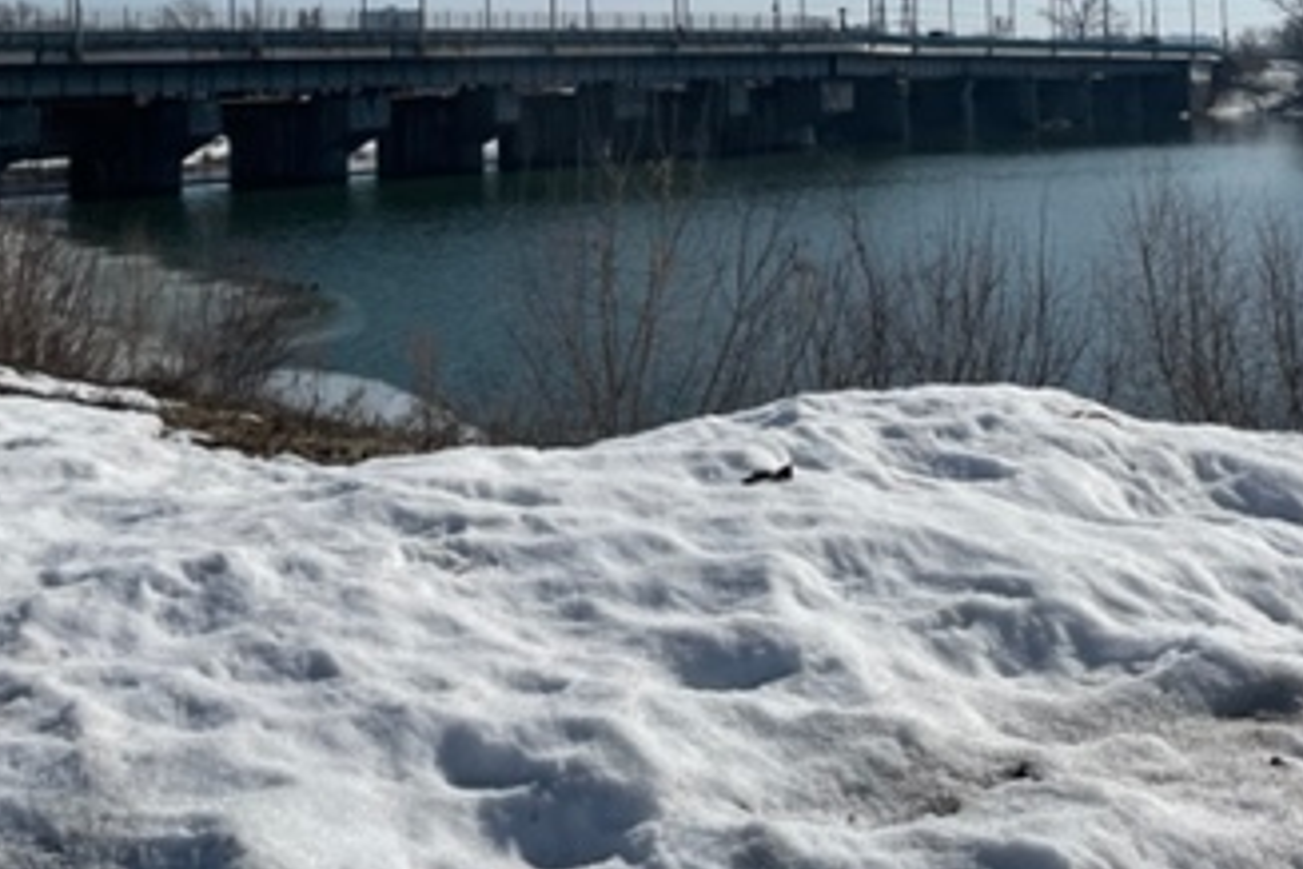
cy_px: -20
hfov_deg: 37.5
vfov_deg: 24.3
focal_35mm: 53
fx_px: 1918
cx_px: 638
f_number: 1.6
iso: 32
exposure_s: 1/10753
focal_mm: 4.2
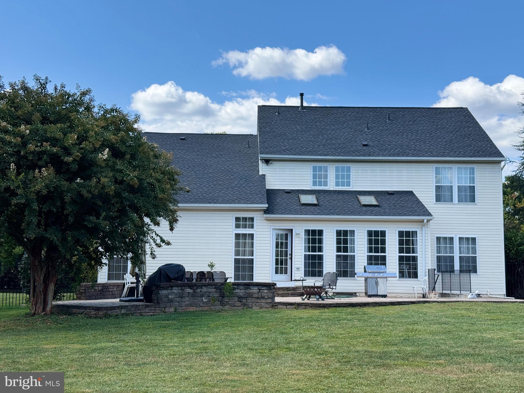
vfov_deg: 30.3
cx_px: 262
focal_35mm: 48
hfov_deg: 39.7
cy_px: 196
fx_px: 727
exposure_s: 1/3096
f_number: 1.78
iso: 64
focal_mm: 6.76
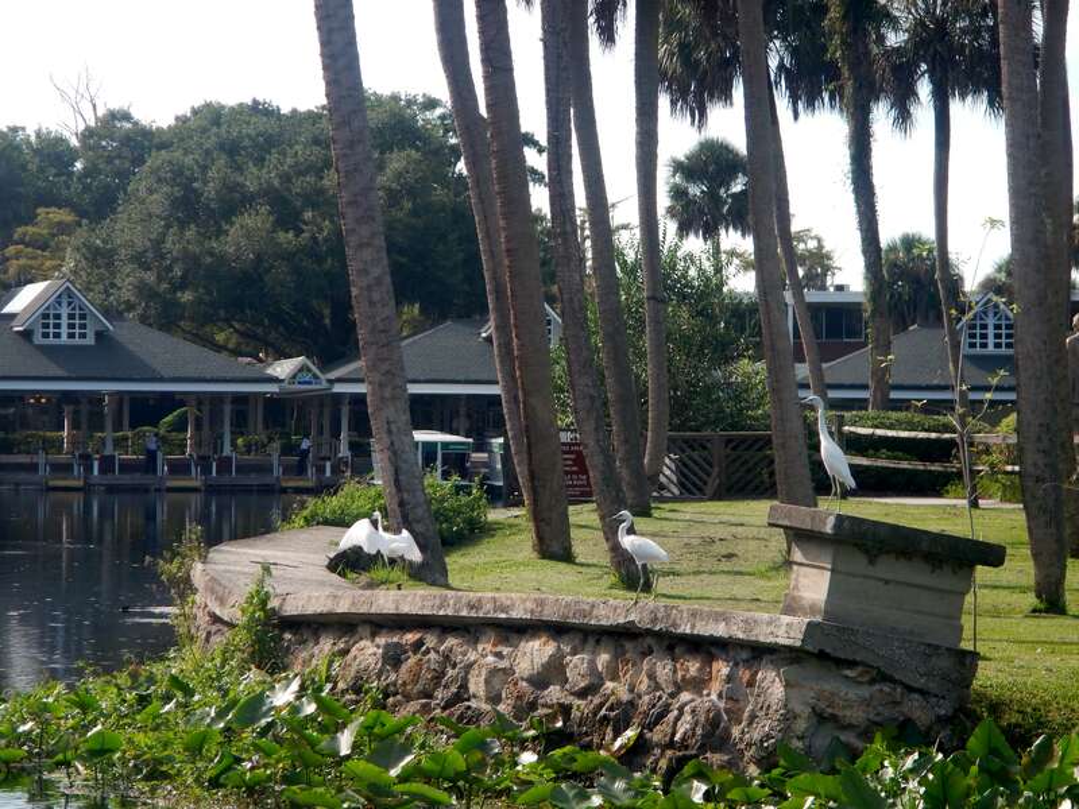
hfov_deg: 14.1
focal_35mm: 140
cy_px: 404
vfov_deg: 10.6
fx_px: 4364
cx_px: 540
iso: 125
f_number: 4.8
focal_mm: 25
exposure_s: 1/250
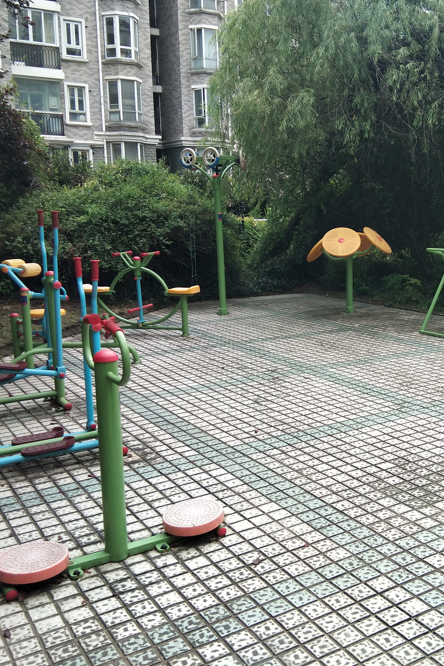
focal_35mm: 44
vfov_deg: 44.5
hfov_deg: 29.6
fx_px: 814
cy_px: 333
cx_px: 370
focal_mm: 3.69
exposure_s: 1/423
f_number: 2.2
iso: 50
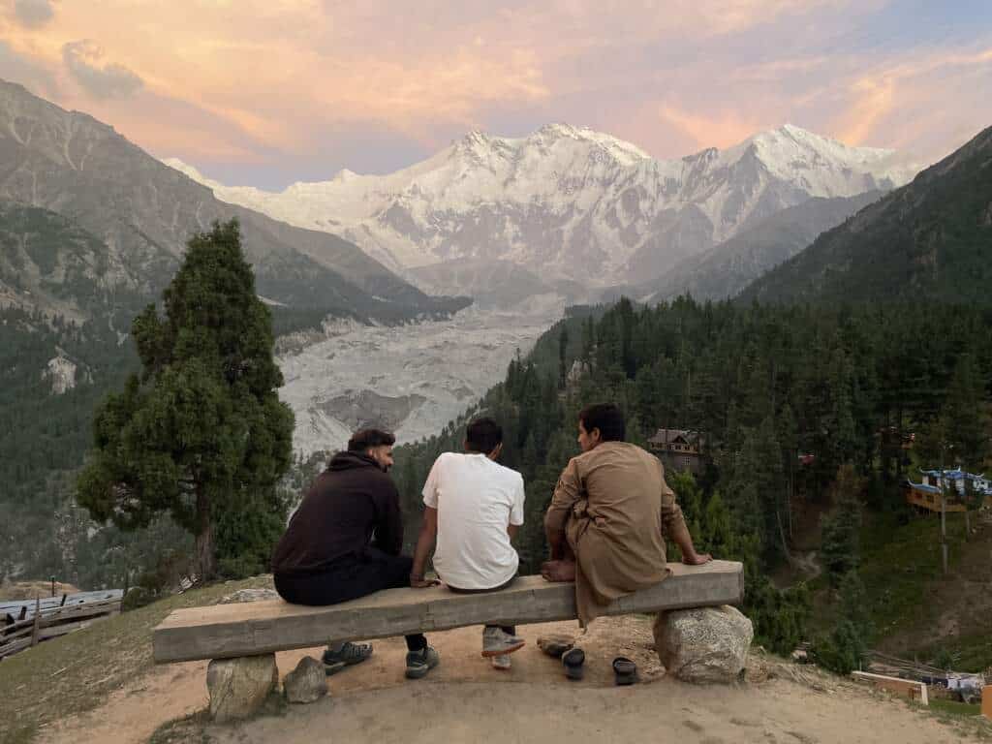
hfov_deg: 67.3
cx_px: 496
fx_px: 745
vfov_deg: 53.1
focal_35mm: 26
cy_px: 372
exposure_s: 1/121
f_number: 1.6
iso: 100
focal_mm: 4.2
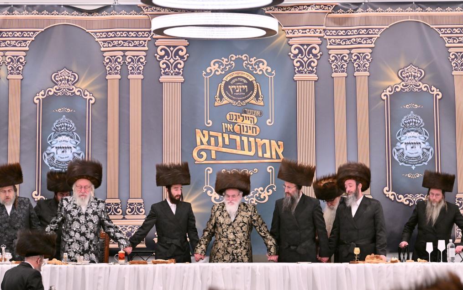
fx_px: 1363
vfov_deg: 12.1
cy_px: 155
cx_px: 233
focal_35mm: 108
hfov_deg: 19.3
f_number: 2.8
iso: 400
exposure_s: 1/160
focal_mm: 70
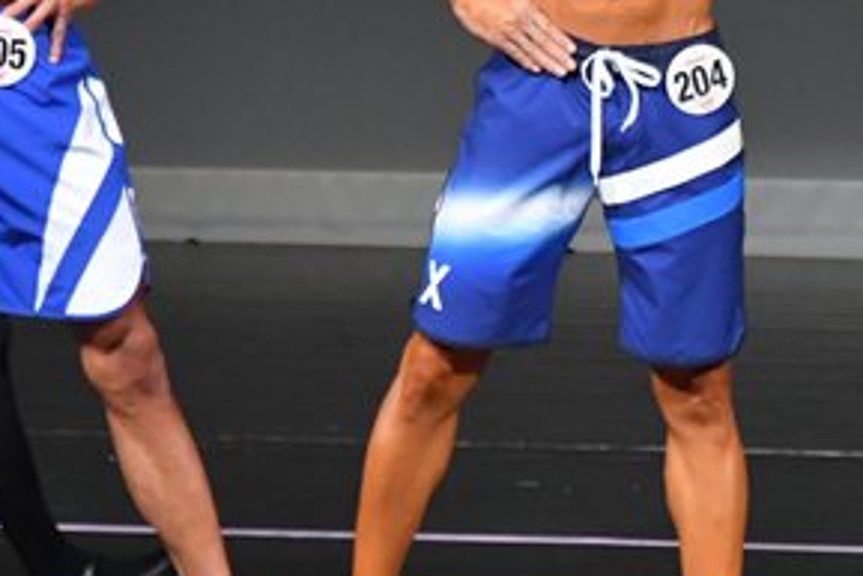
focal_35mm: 843
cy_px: 51
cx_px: 778
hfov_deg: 2.4
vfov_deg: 1.6
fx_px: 20218
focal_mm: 210
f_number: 5.6
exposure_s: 1/400
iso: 4000
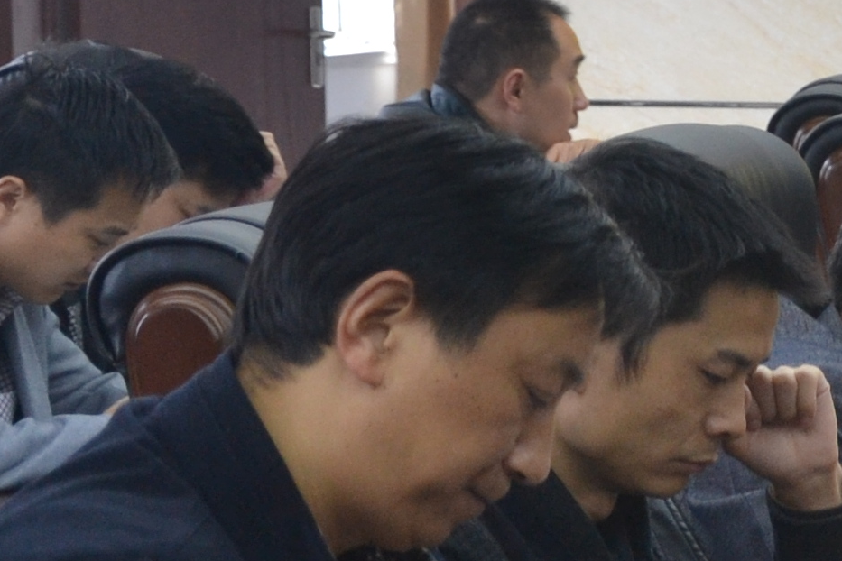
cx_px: 1969
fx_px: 5894
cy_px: 299
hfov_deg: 7.6
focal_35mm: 252
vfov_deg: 5.5
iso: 400
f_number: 4.2
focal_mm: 34
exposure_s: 1/50
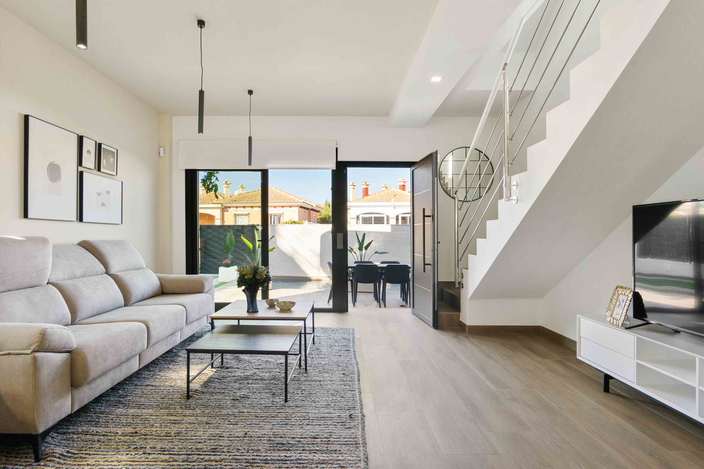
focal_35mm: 18
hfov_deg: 90.0
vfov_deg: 67.4
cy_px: 234
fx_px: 352
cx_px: 352
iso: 320
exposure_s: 1/25
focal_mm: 12
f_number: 8
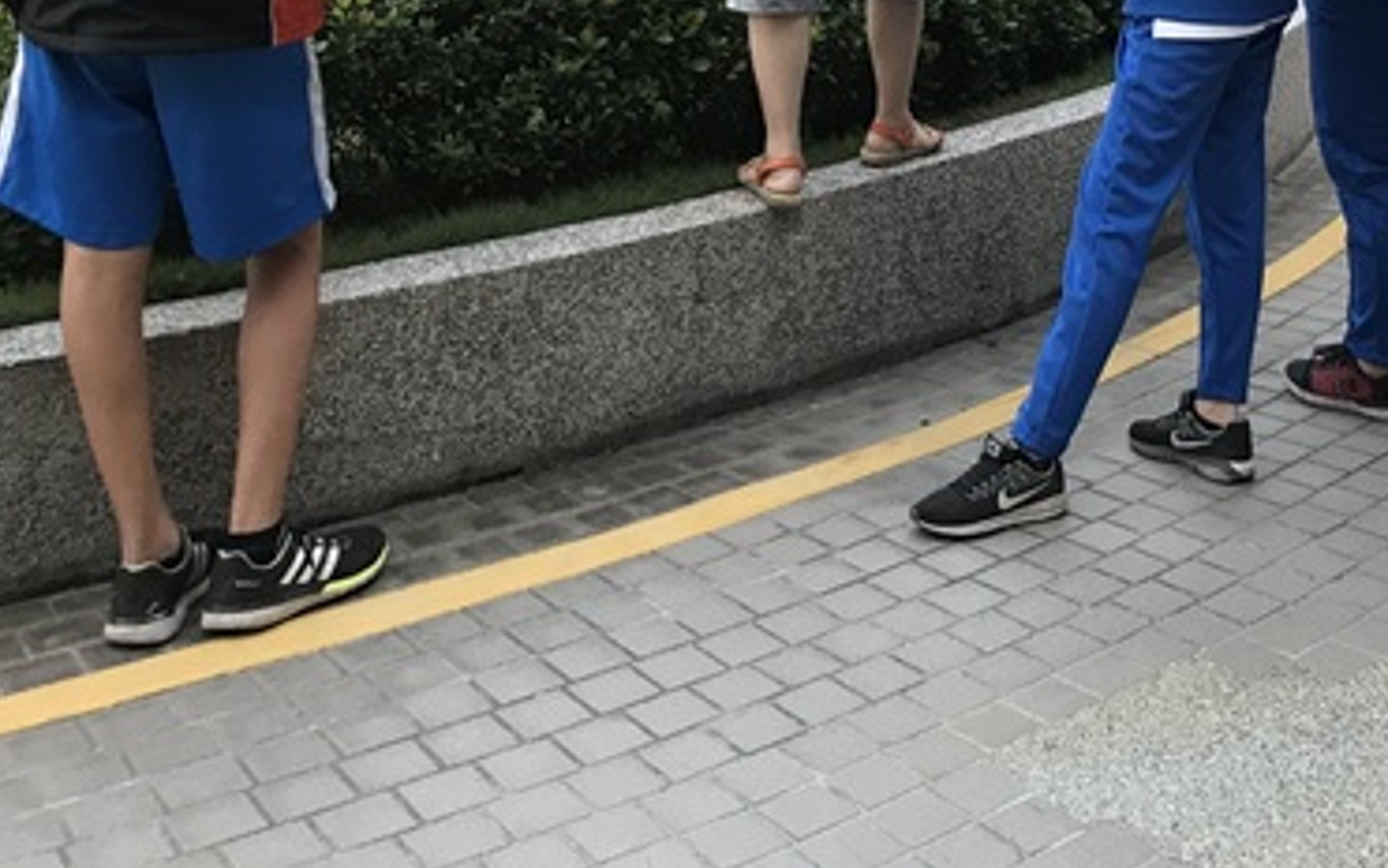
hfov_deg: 34.9
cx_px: 1149
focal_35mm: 56
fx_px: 2119
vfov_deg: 22.0
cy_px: -69
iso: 40
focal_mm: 3.99
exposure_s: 1/17
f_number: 1.8
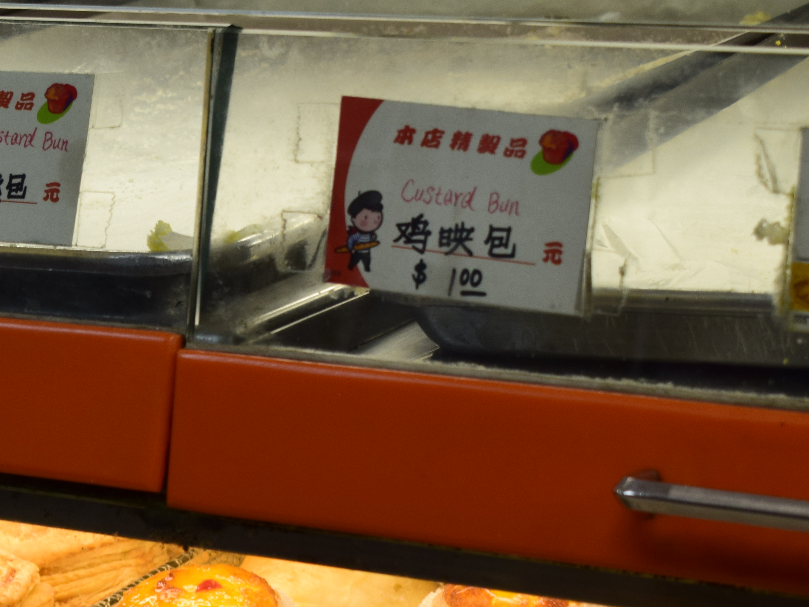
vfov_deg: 9.7
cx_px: 208
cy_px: 543
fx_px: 3576
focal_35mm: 153
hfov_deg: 12.9
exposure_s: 1/60
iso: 400
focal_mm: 48
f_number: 8
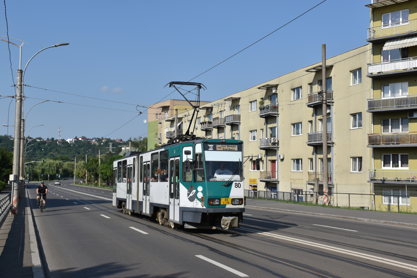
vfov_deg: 29.9
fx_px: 521
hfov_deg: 43.6
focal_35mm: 45
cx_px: 208
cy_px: 139
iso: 200
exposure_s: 1/800
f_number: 8
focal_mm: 30
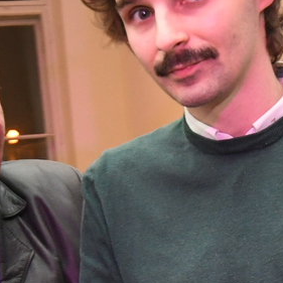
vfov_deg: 16.3
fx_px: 953
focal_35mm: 103
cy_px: 324
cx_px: 218
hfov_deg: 16.8
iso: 1600
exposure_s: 1/200
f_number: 4
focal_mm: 14
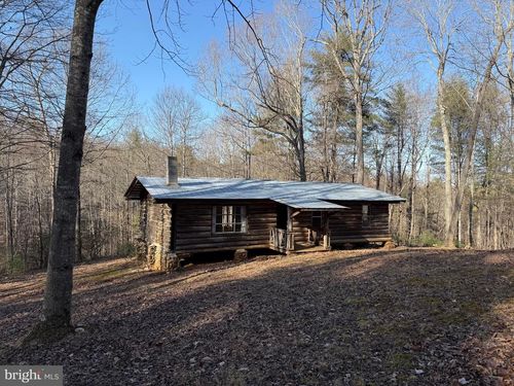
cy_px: 193
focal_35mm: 24
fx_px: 356
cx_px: 257
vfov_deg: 56.8
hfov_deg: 71.6
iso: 80
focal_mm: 6.76
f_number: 1.78
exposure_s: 1/2053
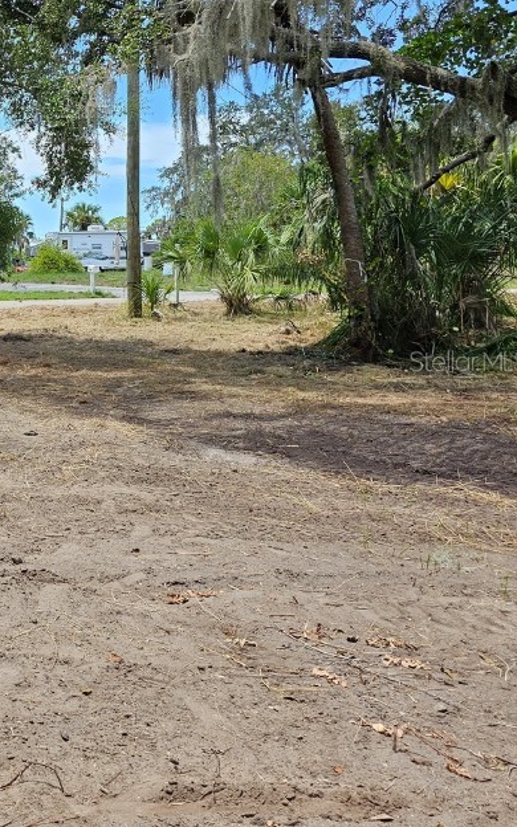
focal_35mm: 40
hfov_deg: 27.2
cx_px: -144
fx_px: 902
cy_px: 360
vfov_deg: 49.2
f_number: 1.7
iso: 10
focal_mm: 6.3
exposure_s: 1/242
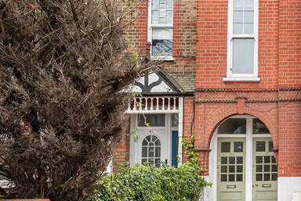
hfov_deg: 39.4
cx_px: 332
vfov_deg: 33.5
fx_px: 335
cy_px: 107
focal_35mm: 40
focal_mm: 15
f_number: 5
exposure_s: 1/4000
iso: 800
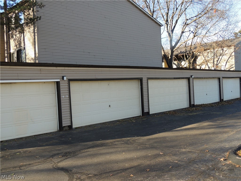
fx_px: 244
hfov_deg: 52.6
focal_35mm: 35
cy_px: 90
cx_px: 120
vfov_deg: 40.7
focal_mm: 6.2
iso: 100
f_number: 3.3
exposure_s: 1/320
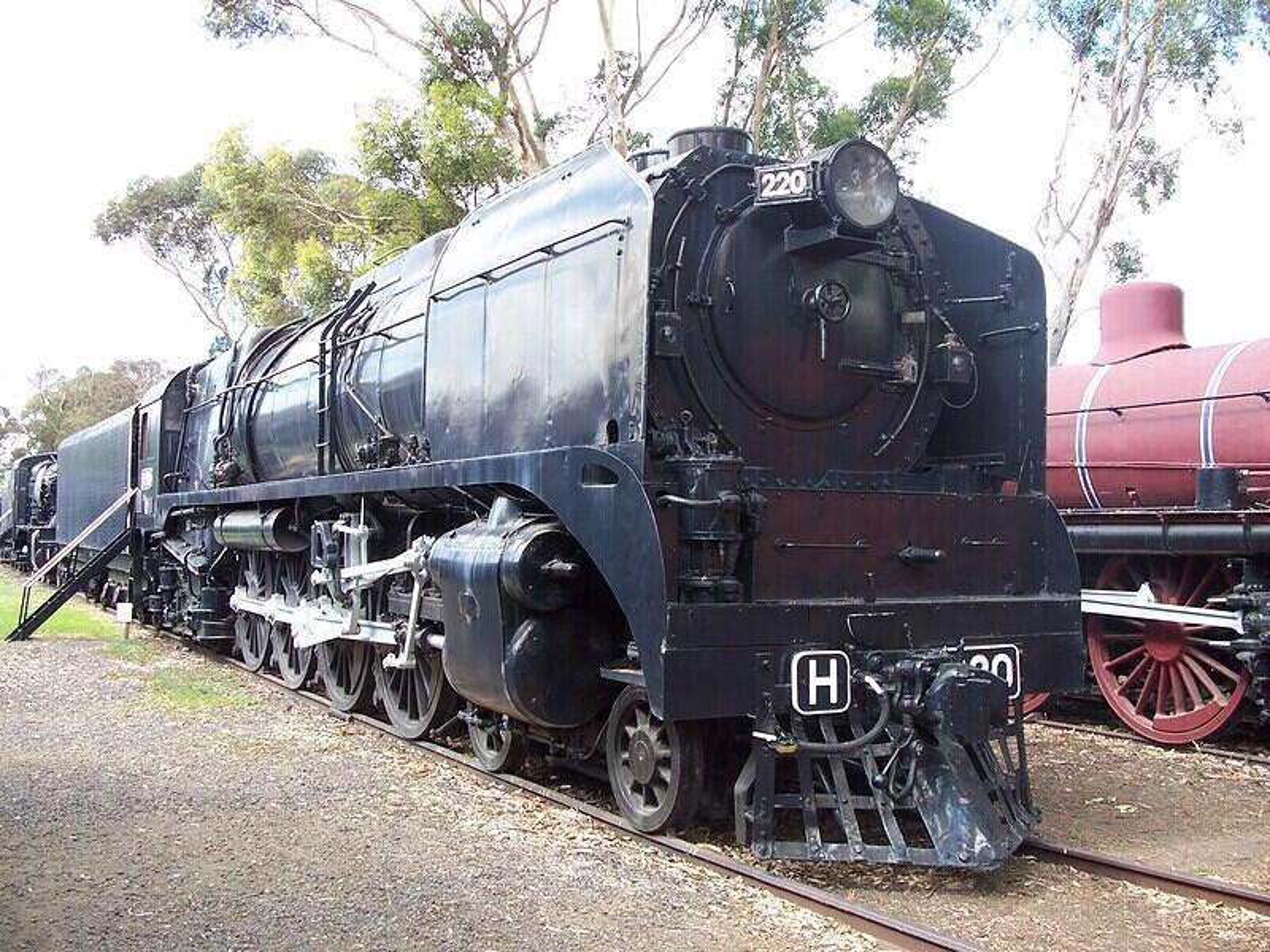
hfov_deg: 52.6
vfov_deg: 40.7
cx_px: 635
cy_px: 476
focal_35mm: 35
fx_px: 1284
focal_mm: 6
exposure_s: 1/180
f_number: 2.8
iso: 80
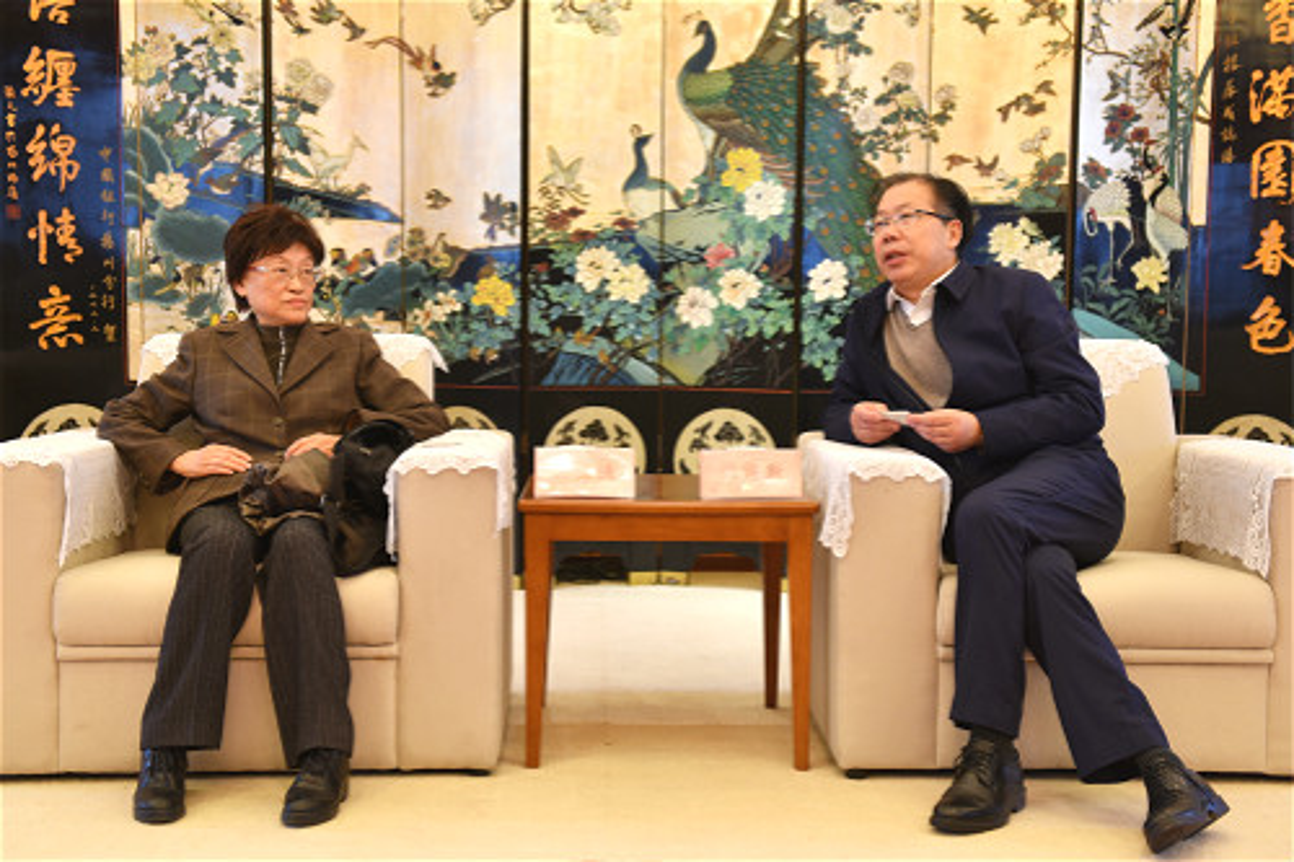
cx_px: 647
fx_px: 1617
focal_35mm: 45
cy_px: 431
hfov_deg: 43.6
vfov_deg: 29.8
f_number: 3.2
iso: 500
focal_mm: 45
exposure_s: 1/60
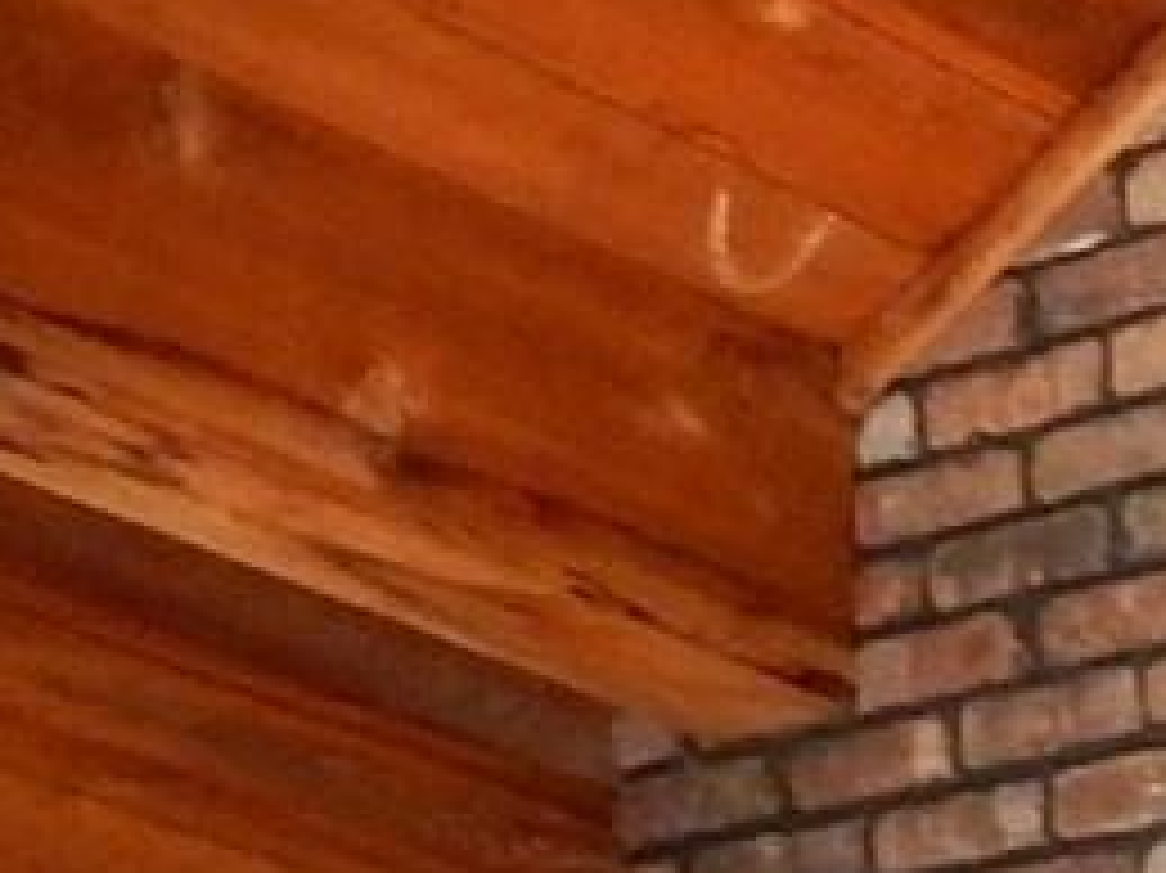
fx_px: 6666
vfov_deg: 6.6
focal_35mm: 198
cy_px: 2866
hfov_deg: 9.0
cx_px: 2845
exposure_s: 1/30
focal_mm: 4.5
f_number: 3.7
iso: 450
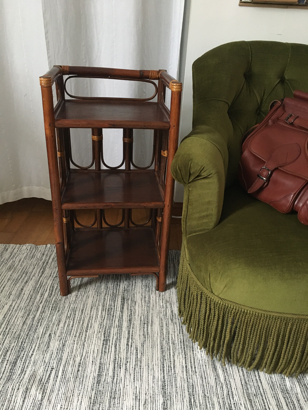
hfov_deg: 48.2
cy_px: 205
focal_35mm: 29
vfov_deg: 61.7
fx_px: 344
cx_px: 154
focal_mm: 4.15
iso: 400
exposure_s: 1/17
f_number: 2.2
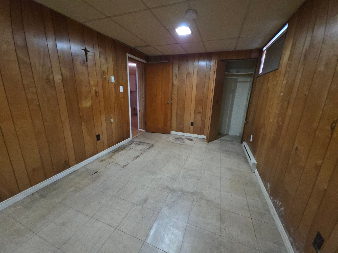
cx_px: 169
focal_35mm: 13
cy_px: 126
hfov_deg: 106.2
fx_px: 127
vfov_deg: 89.9
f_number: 1.9
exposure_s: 1/30
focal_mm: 2.2
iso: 800
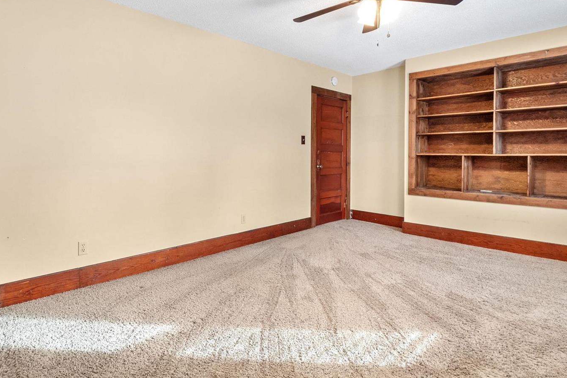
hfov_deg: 86.7
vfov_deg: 64.2
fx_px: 299
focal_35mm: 19
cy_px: 158
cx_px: 257
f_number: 9
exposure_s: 1/1.67
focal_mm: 8
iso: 400
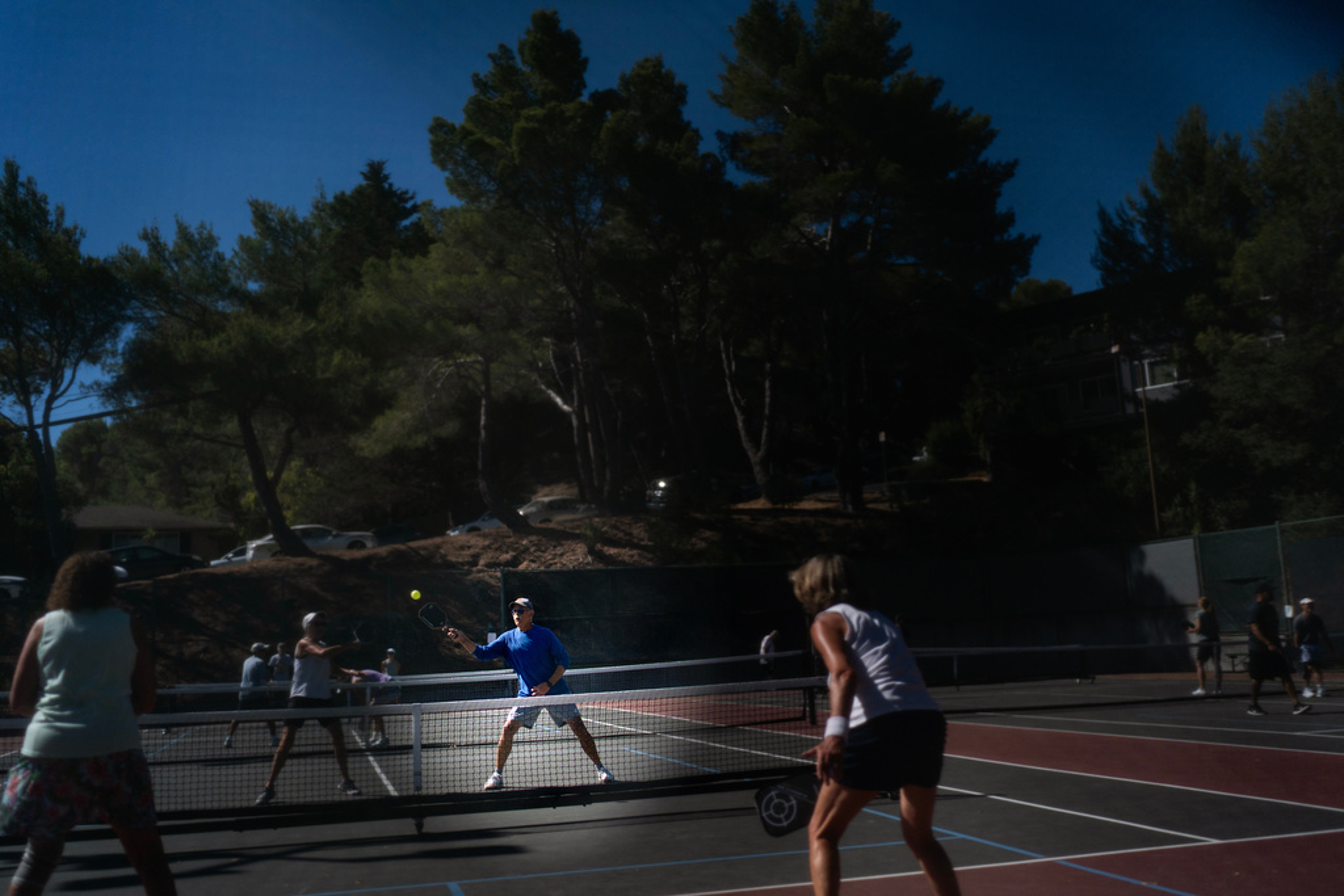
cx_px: 672
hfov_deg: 54.4
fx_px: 1307
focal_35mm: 35
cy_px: 448
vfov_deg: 37.9
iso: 250
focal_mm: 35
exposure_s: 1/16000
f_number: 1.4
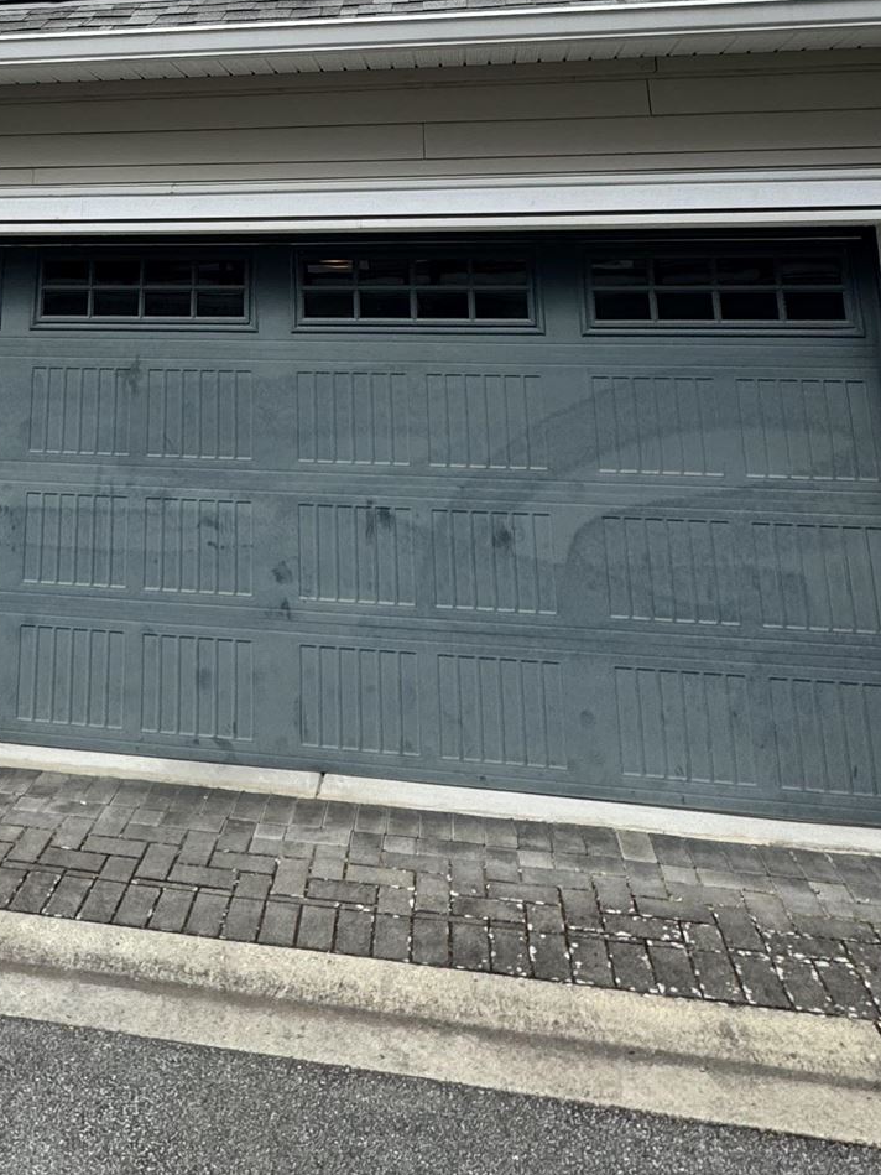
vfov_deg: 46.5
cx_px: 179
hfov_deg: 40.1
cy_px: 41
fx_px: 1154
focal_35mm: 34
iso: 40
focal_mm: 2.22
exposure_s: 1/993
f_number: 2.2
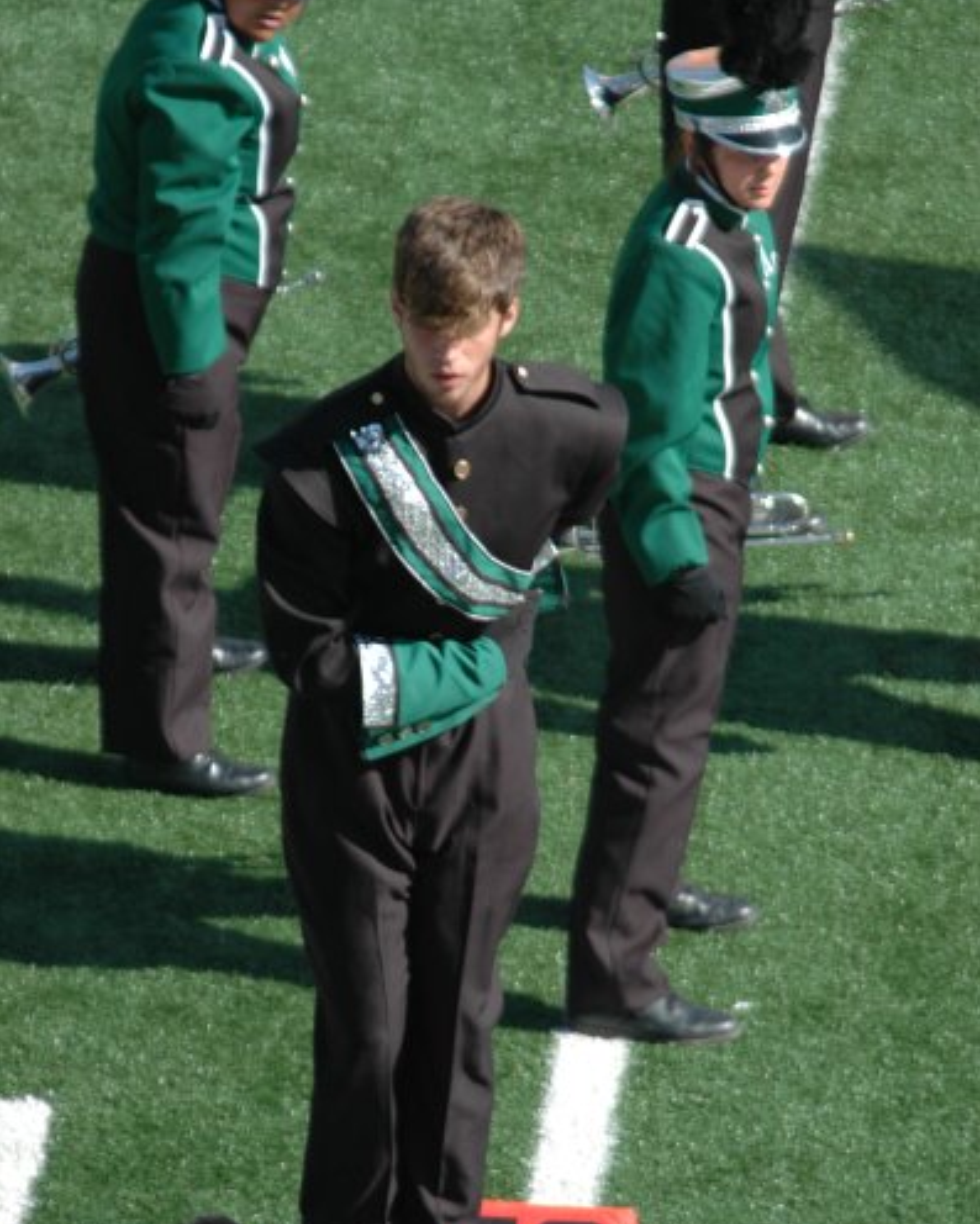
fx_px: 24682
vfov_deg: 2.8
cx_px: 490
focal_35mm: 681
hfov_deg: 2.3
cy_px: 659
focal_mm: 400
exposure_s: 1/500
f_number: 5.6
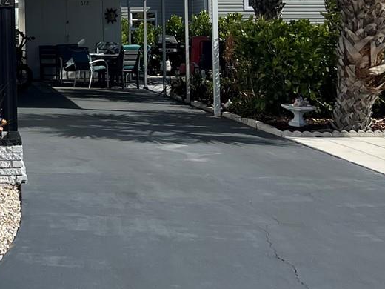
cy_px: -23
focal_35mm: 80
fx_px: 890
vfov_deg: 17.8
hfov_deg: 21.6
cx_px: -138
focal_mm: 5.1
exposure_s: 1/6897
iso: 50
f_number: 1.6
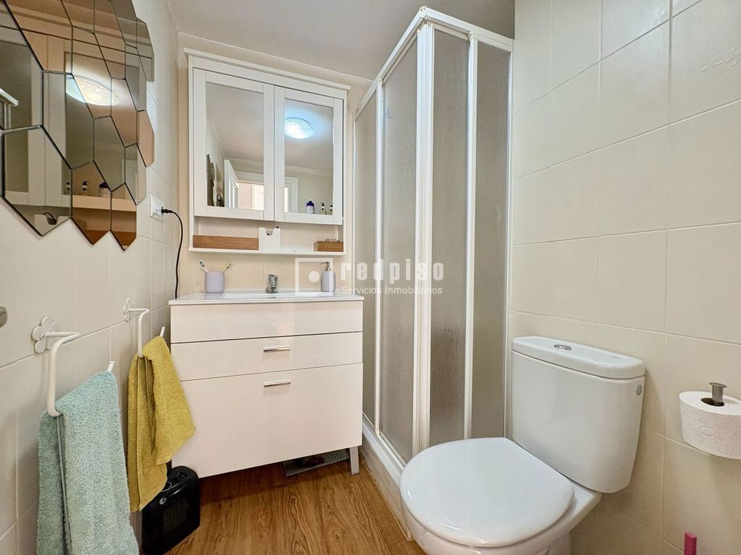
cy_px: 278
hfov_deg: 102.1
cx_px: 370
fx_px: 300
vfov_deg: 85.7
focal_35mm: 14
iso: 400
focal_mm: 2.22
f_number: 2.2
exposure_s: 1/50
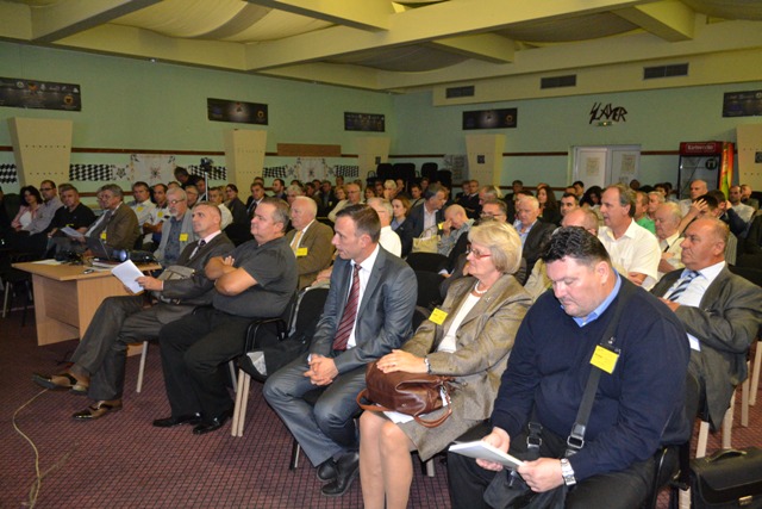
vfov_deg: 48.0
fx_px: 572
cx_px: 381
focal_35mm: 27
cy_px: 254
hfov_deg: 67.4
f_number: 3.5
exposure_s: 1/60
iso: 3200
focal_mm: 18
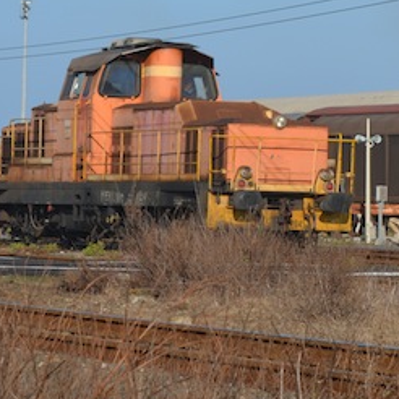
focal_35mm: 227
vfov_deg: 7.7
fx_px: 2965
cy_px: 18
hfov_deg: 7.7
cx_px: 332
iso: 100
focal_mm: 55
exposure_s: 1/320
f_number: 9
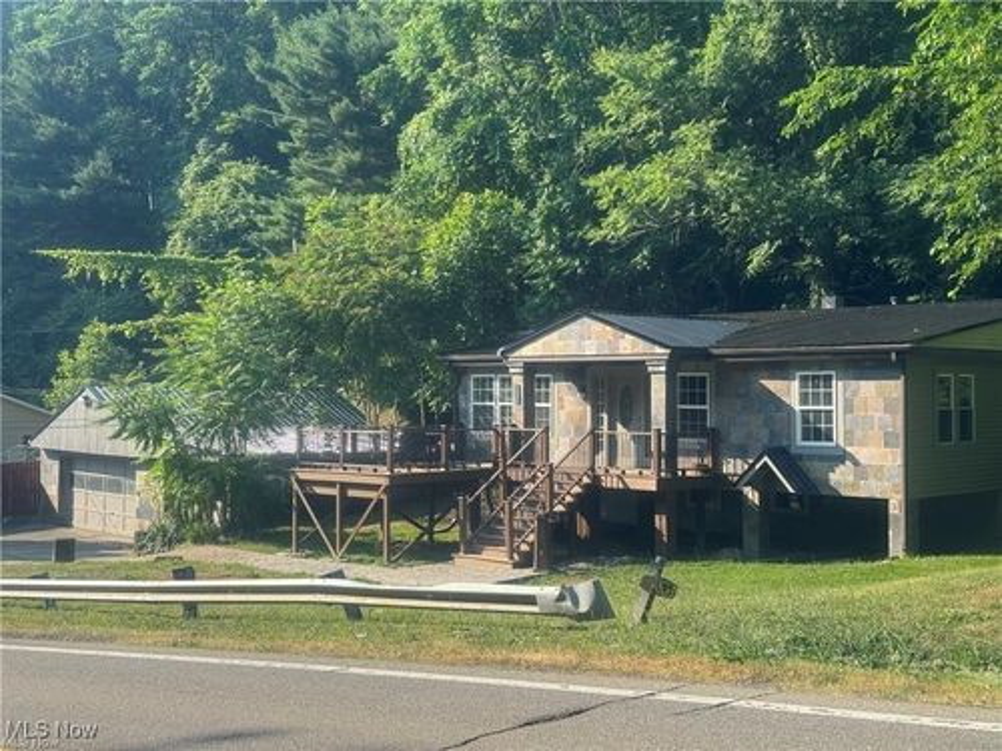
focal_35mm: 48
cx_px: 501
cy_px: 376
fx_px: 1389
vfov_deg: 30.3
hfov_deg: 39.7
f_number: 1.78
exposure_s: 1/1263
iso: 64
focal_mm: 6.76
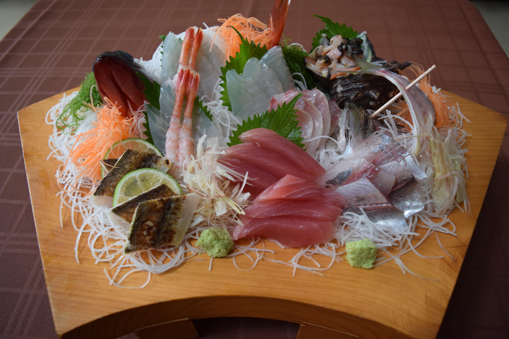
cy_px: 170
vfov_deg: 47.9
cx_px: 254
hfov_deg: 67.4
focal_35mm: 27
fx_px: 382
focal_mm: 18
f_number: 4
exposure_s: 1/60
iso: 800
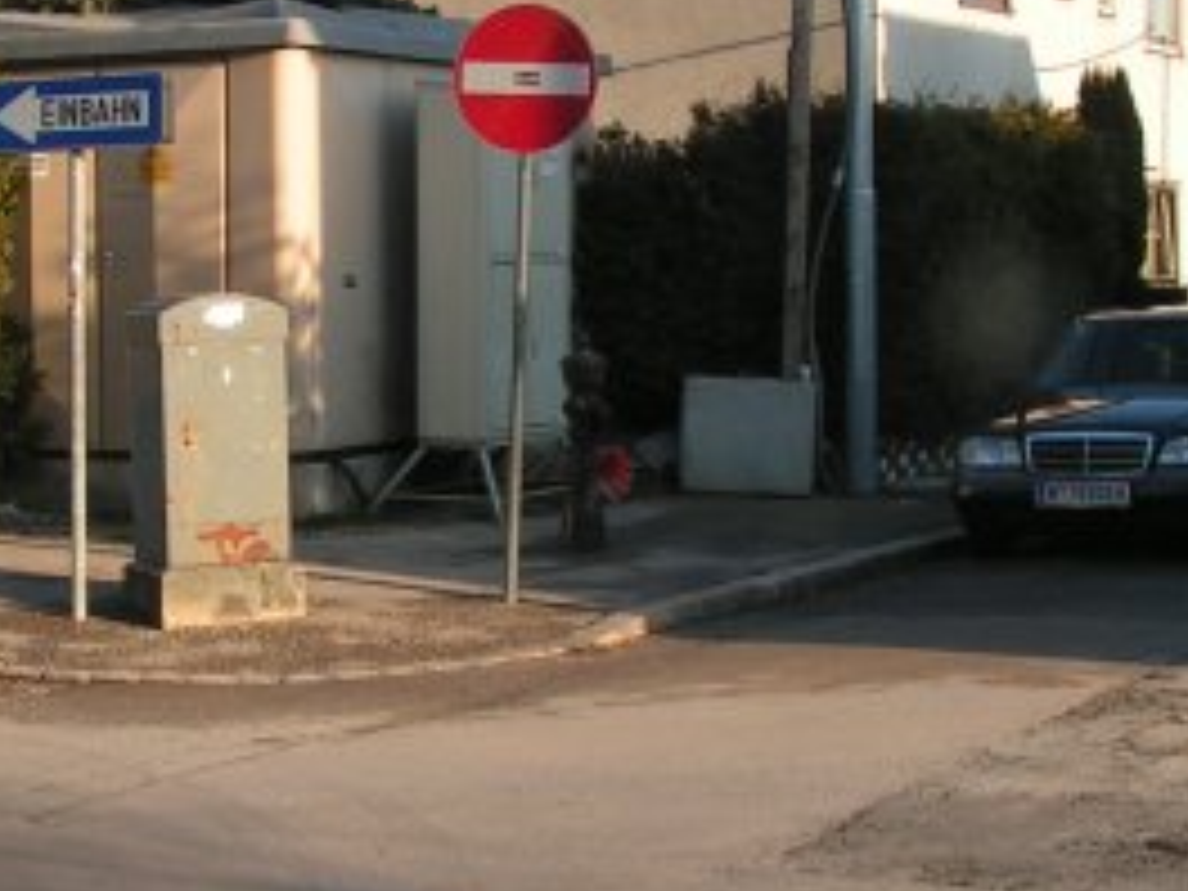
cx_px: 522
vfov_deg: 18.8
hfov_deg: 25.0
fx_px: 2677
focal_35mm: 78
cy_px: 243
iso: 50
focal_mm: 6
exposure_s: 1/100
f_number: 5.6
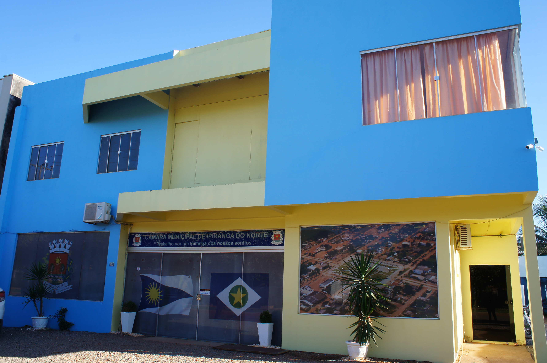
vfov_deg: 43.5
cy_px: 182
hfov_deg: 62.0
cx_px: 274
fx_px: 455
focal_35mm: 30
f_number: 10
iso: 200
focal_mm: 20
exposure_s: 1/100
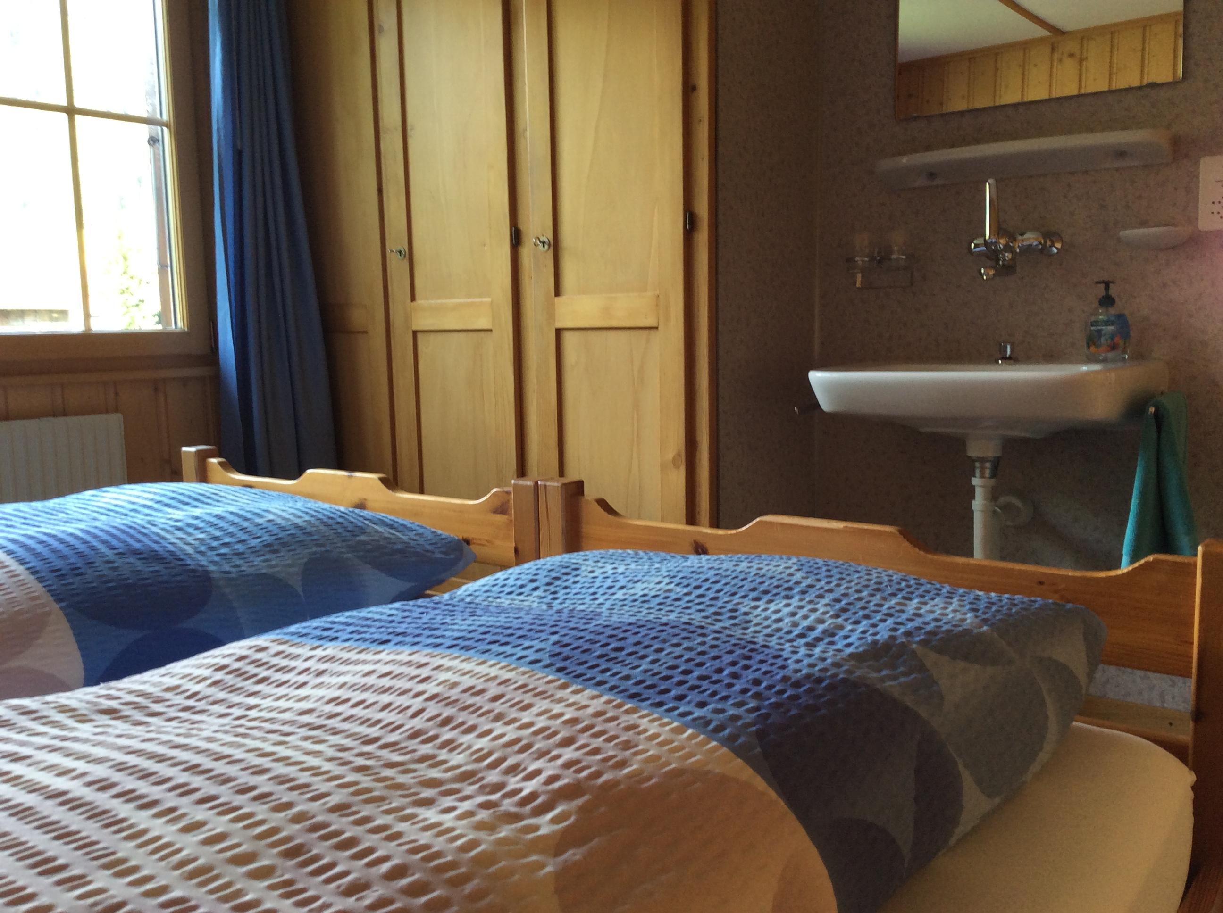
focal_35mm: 32
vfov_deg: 44.1
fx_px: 1129
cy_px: 456
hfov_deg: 56.9
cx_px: 612
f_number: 2.4
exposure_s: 1/25
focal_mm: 3.3
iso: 40
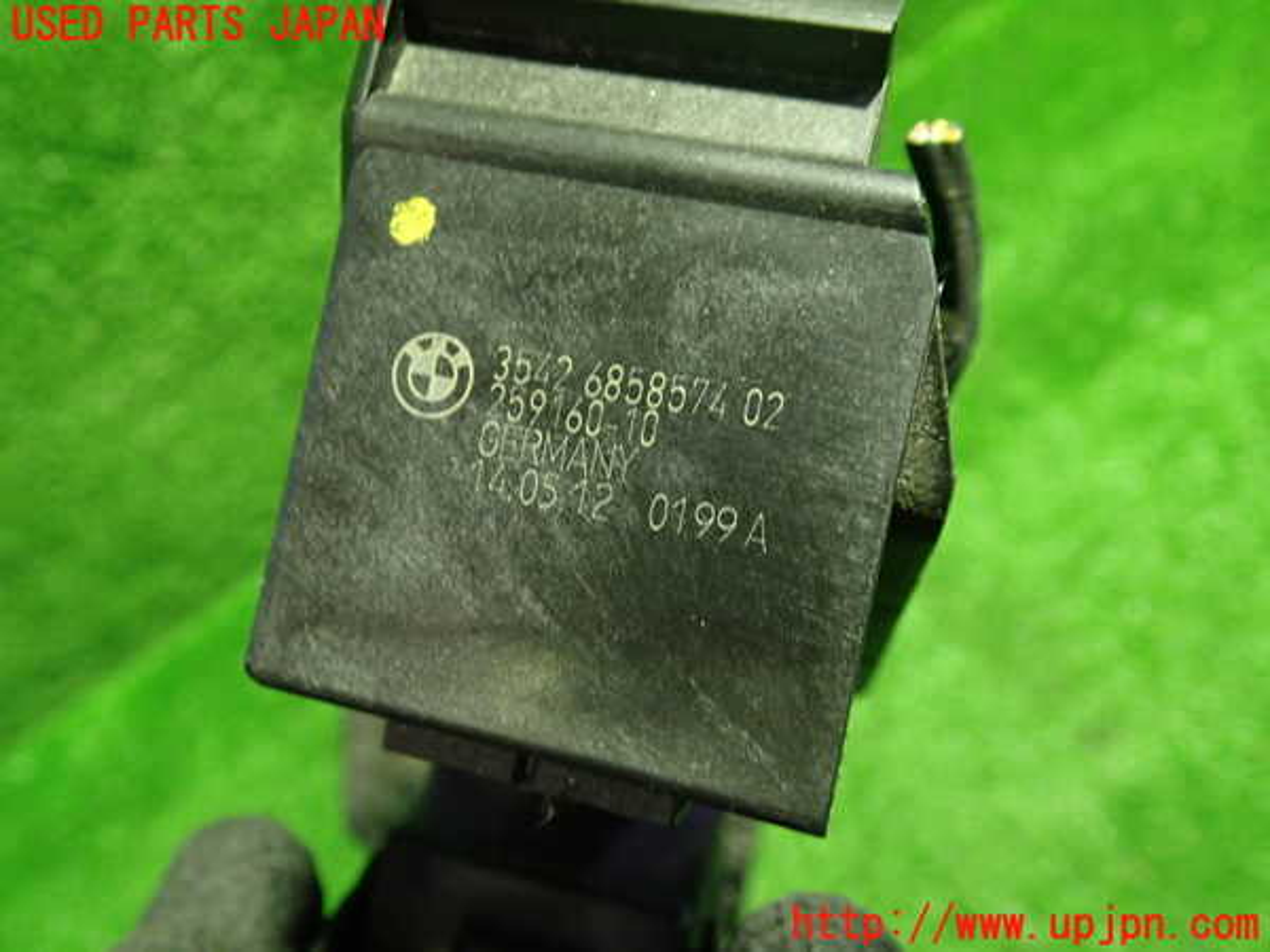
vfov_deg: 46.8
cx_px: 635
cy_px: 476
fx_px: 1101
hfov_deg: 60.0
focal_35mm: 30
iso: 500
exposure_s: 1/30
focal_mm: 5.4
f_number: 2.3
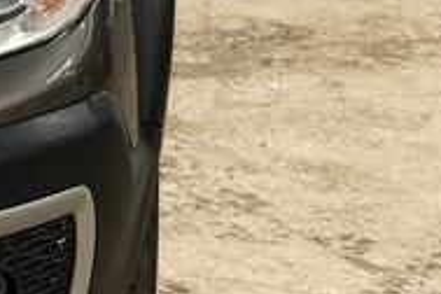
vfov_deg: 7.9
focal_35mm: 172
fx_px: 2107
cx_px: -184
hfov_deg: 11.5
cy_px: 7
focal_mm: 6.86
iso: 250
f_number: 1.8
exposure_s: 1/50
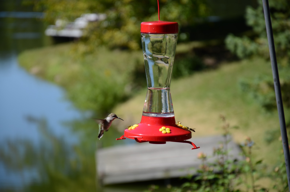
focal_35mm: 158
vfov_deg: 8.7
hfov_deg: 13.1
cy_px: 96
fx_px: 1266
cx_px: 145
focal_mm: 105
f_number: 5.6
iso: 100
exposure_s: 1/400
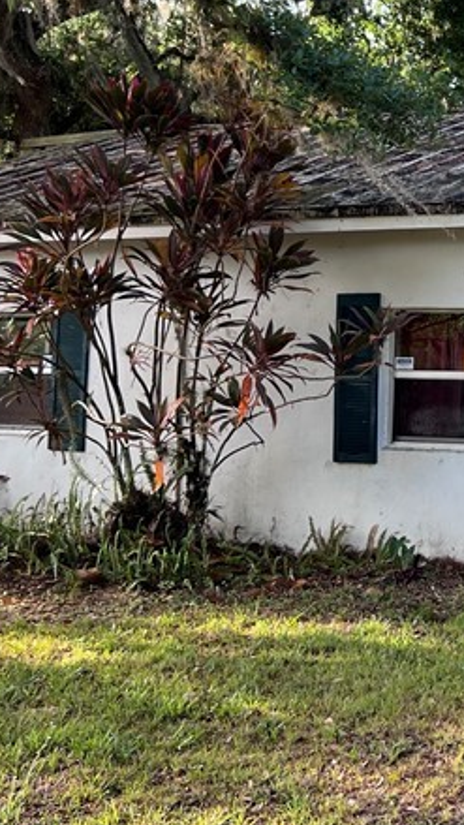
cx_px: 603
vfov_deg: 31.2
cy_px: 192
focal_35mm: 66
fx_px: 1443
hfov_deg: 17.2
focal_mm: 5.7
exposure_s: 1/375
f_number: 1.5
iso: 50
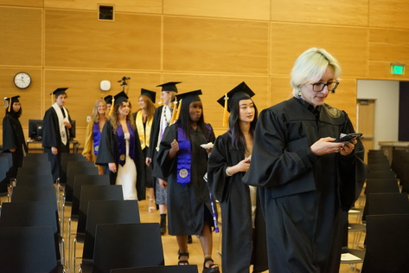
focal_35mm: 49
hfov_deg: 40.4
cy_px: 136
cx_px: 204
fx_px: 556
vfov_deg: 27.5
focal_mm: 49
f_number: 4.5
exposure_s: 1/100
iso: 6400
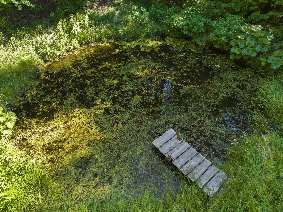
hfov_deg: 71.6
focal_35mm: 24
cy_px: 106
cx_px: 142
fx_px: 196
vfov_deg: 56.8
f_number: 3.2
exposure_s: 1/160
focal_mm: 12.29
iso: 100
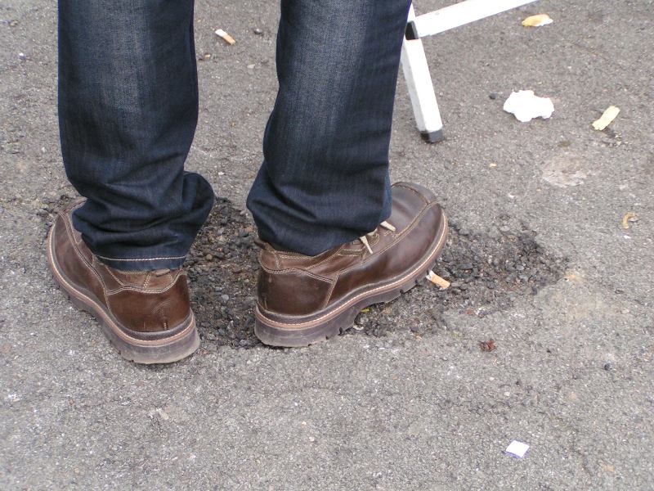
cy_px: 246
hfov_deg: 20.7
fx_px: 1795
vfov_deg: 15.6
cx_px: 327
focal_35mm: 95
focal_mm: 14.5
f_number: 3.5
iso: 100
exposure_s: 1/100
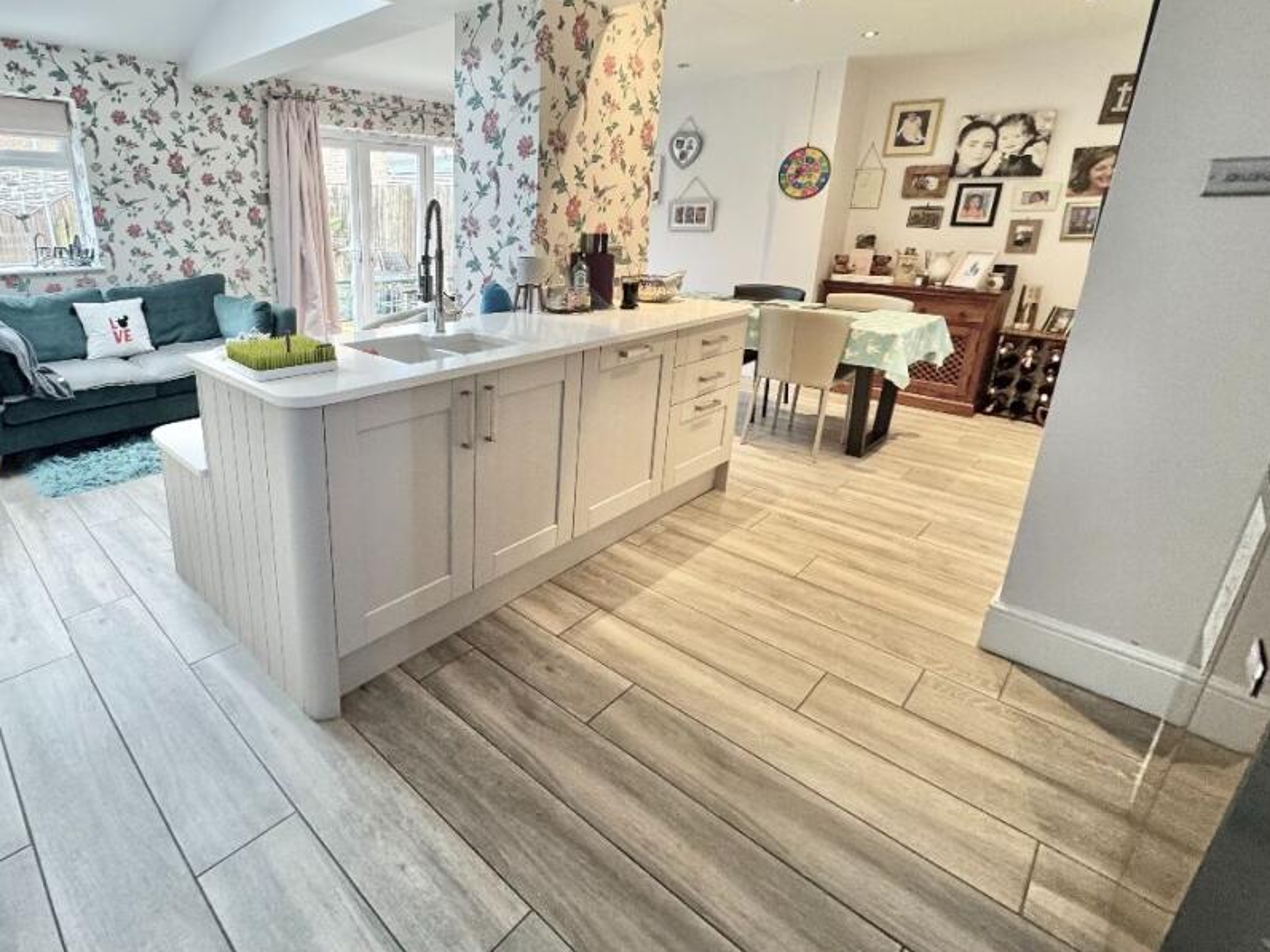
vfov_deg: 71.2
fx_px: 660
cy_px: 405
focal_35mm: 18
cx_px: 472
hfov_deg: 86.0
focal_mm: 2.22
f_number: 2.2
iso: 200
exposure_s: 1/50
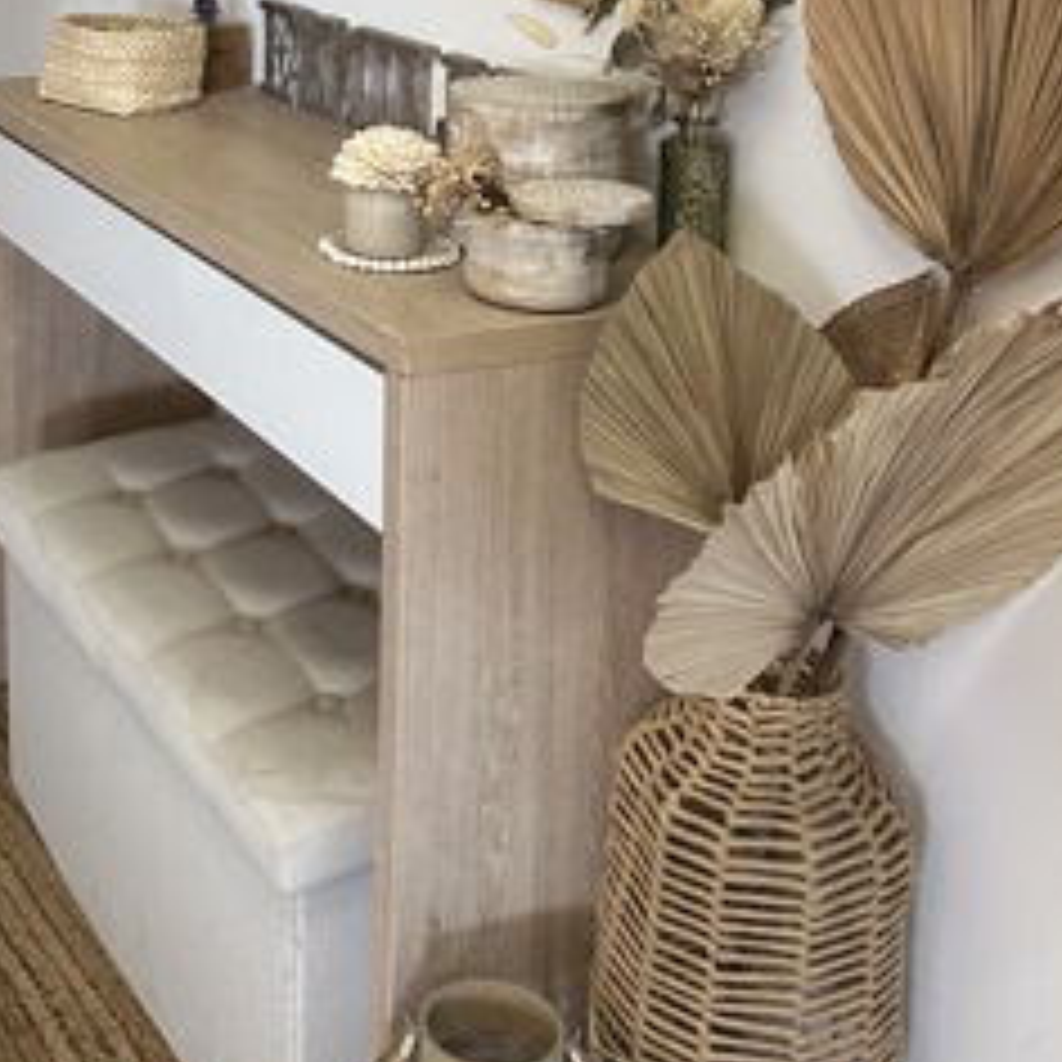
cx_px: 122
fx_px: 1874
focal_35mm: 54
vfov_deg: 29.8
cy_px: 32
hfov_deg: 30.4
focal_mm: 6.86
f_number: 1.78
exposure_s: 1/60
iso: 500
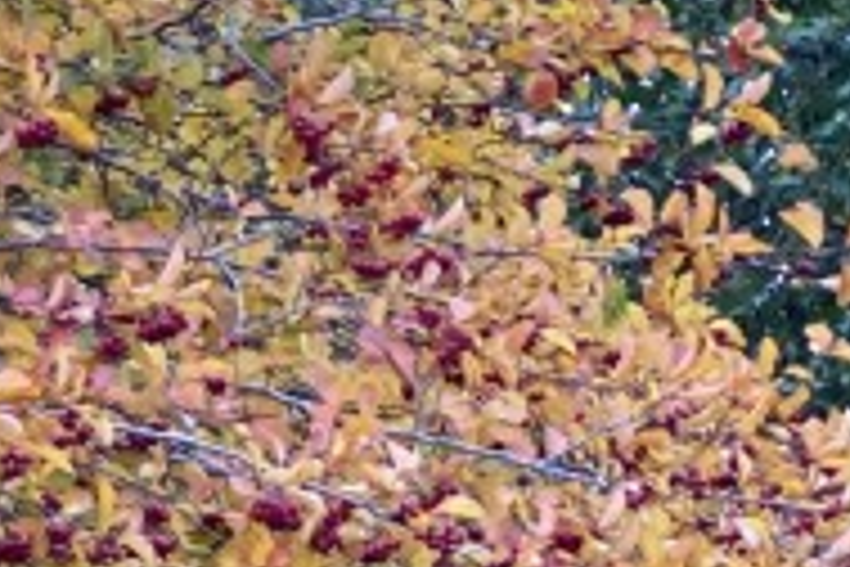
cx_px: -1142
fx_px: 6918
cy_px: 544
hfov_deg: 6.7
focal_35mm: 293
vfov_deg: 4.7
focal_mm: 6
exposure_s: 1/122
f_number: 2
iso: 125
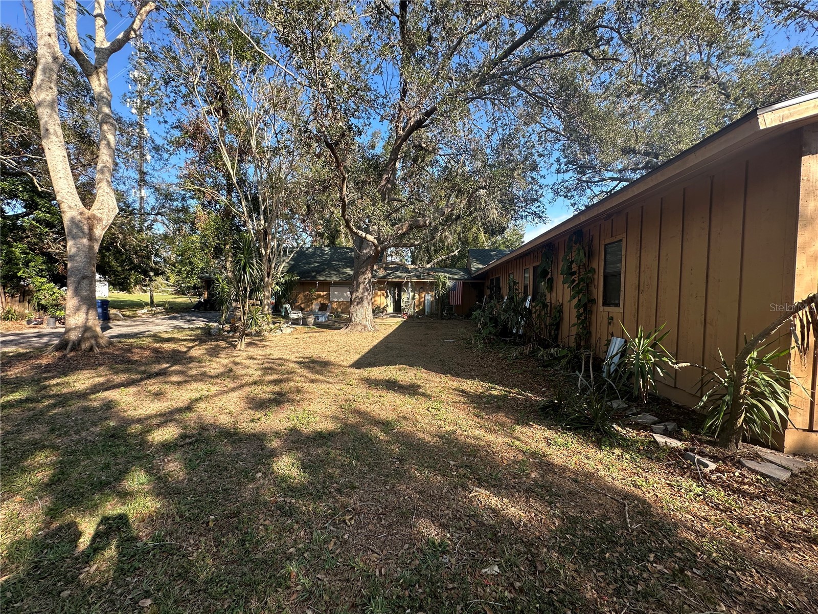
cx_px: 409
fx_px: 331
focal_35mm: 14
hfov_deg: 102.1
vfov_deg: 85.7
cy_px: 307
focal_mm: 2.22
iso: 40
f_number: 2.2
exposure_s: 1/341
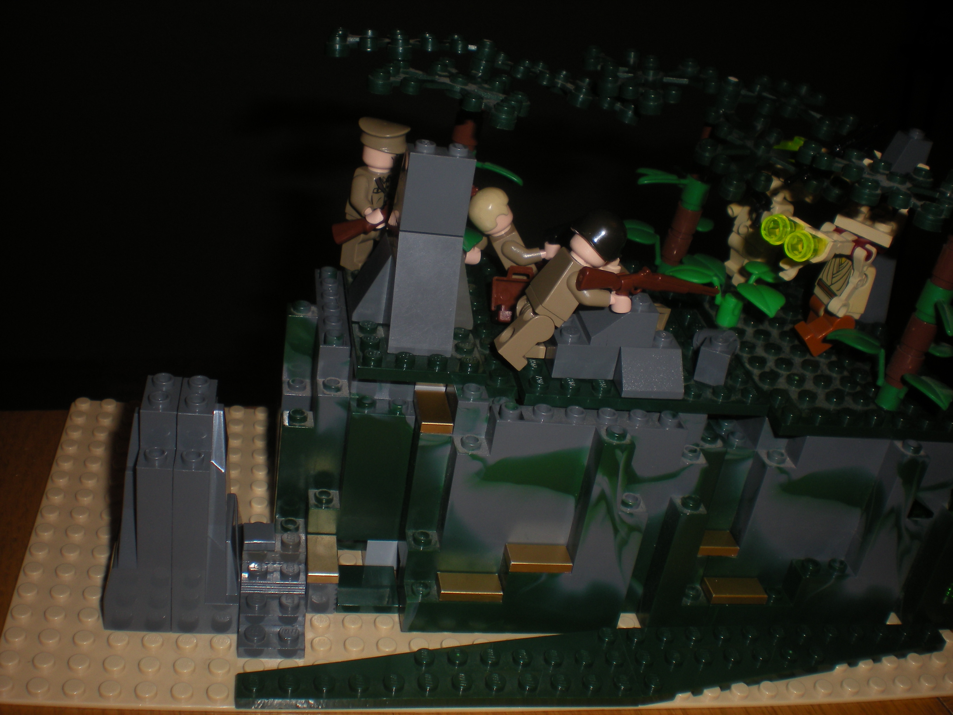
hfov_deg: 49.0
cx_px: 476
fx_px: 1046
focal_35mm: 38
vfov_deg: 37.7
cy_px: 358
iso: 64
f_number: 4.6
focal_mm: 6.3
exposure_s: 1/60
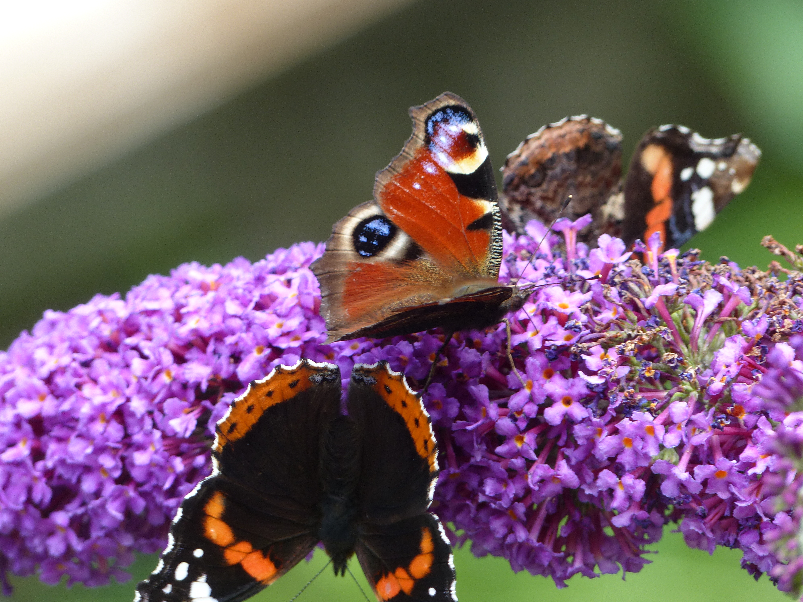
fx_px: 13918
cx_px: 402
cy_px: 301
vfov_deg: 2.5
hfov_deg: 3.3
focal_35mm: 600
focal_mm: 108
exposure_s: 1/125
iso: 100
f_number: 4
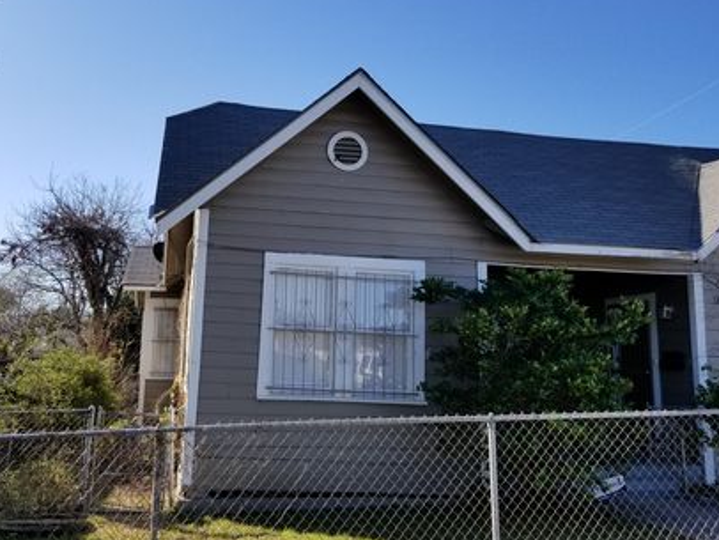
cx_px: 290
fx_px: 665
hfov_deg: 56.4
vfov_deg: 44.2
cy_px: 252
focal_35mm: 32
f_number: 1.7
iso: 50
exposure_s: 1/1816
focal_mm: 4.25
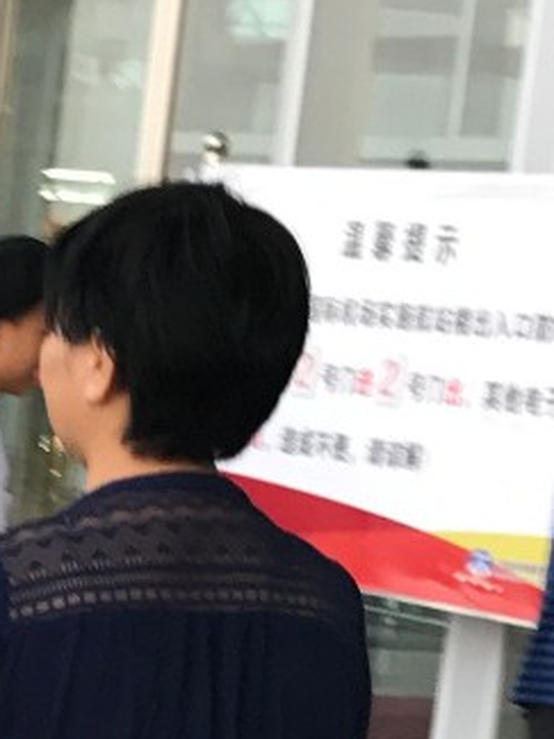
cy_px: 1001
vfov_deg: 10.9
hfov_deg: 8.0
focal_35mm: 177
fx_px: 3777
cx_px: -613
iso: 32
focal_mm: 3.99
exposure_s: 1/100
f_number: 1.8
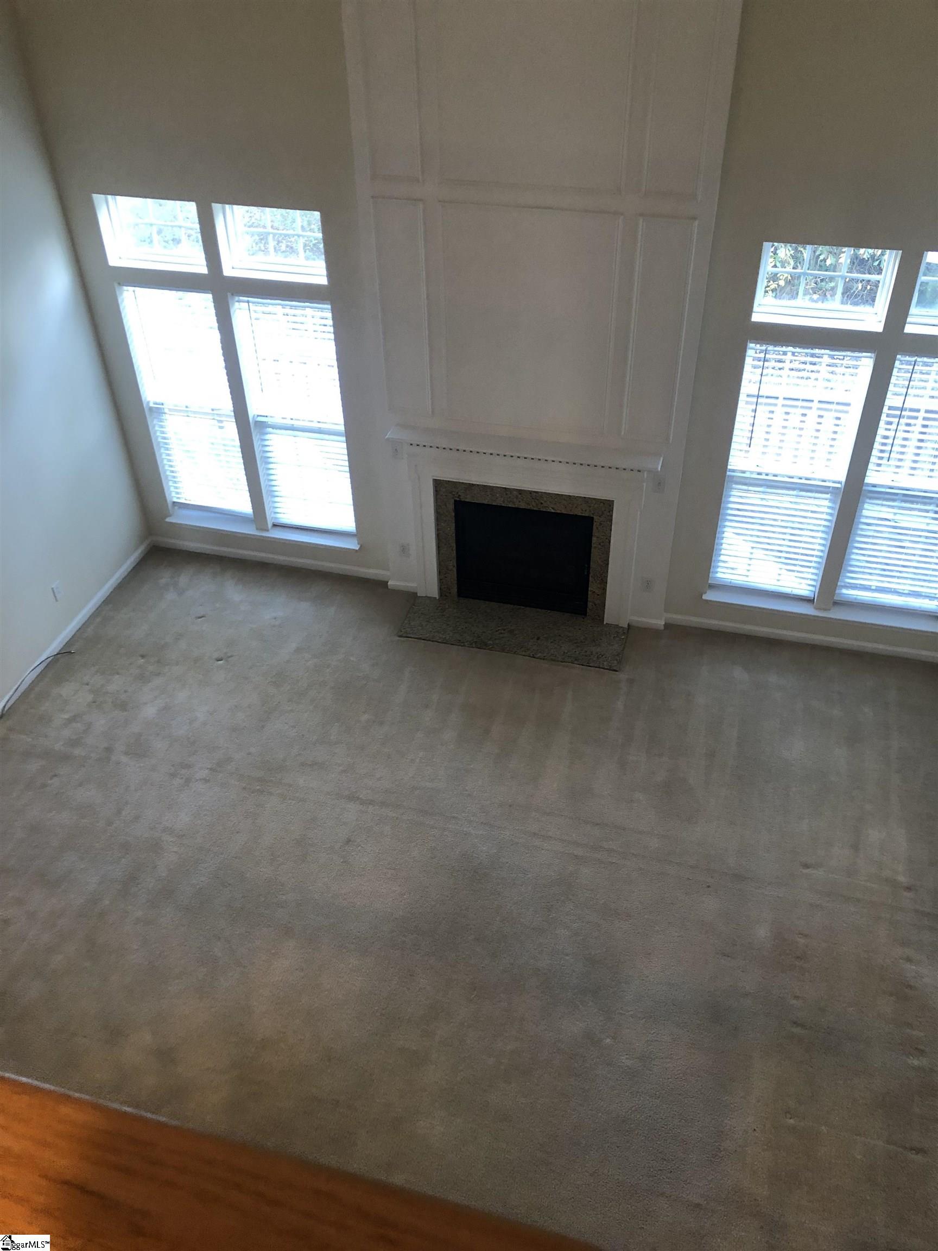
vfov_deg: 63.4
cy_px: 626
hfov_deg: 49.7
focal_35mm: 28
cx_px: 469
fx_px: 1012
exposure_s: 1/15
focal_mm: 4
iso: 64
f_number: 1.8
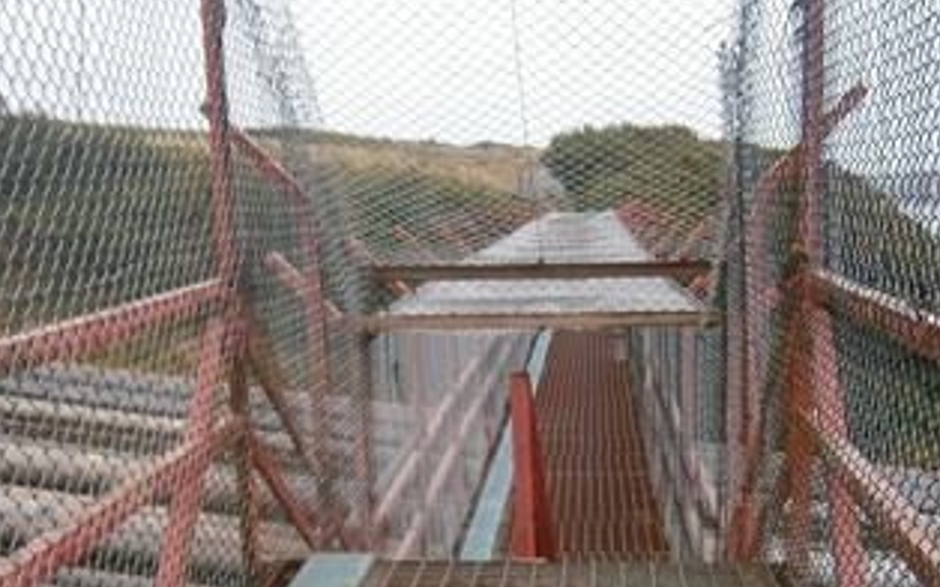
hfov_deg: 44.4
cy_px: 479
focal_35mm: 45
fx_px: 1152
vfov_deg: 27.9
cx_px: 488
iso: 80
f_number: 2.8
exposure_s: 1/800
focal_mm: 4.7
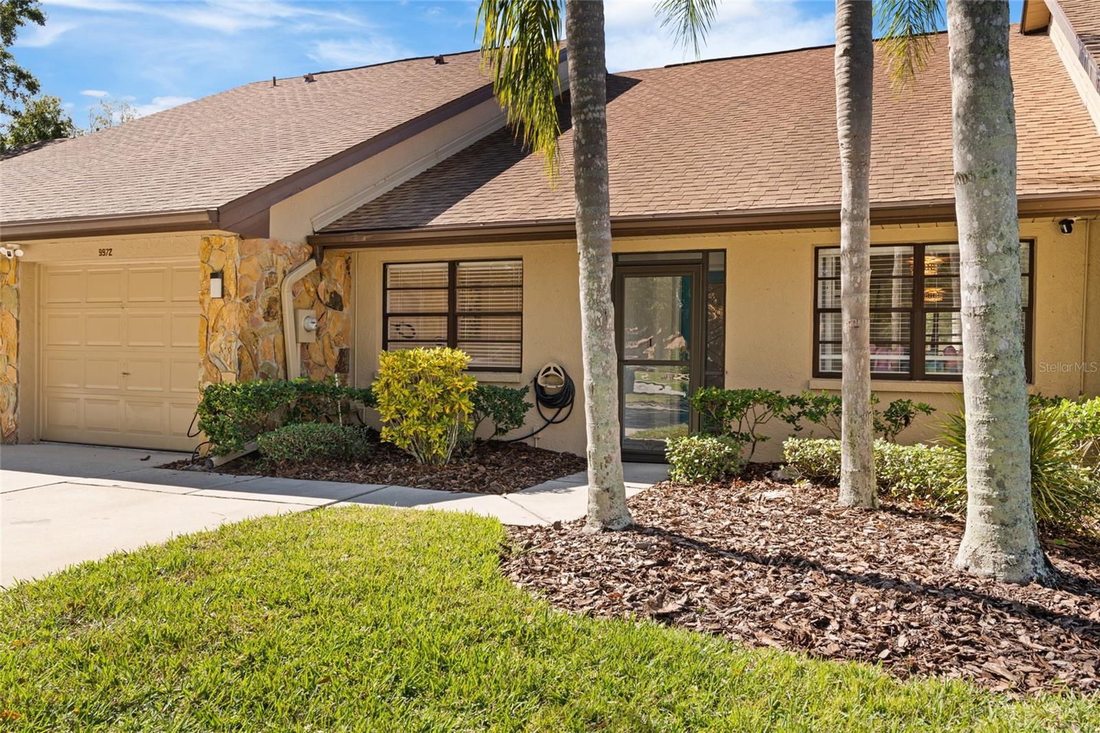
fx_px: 886
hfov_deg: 63.7
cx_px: 550
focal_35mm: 29
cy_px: 366
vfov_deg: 44.9
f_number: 8
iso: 250
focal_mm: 29
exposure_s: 1/80
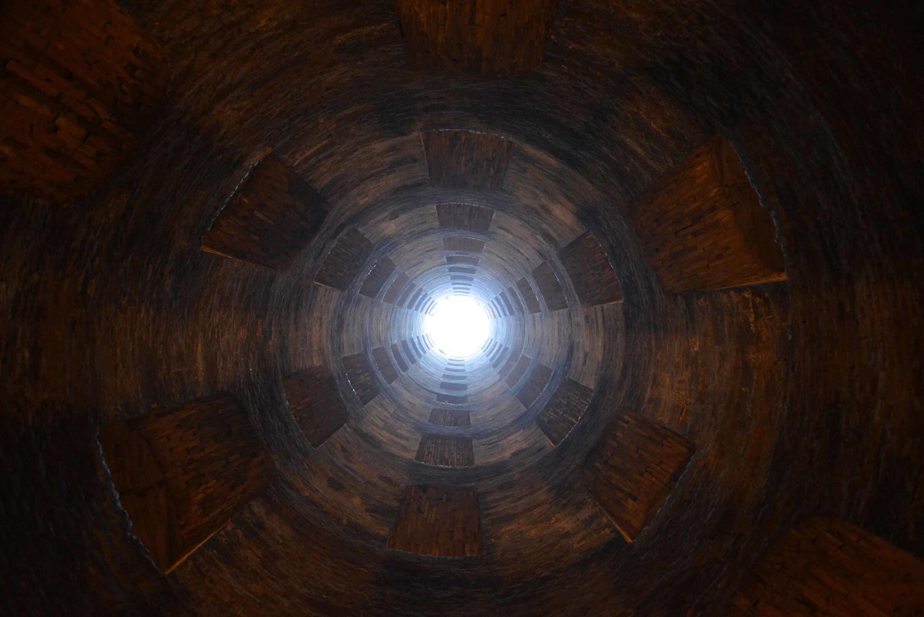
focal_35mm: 24
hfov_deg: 73.7
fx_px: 616
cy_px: 308
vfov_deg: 53.2
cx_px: 462
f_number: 2.8
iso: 2000
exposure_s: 1/15
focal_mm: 24
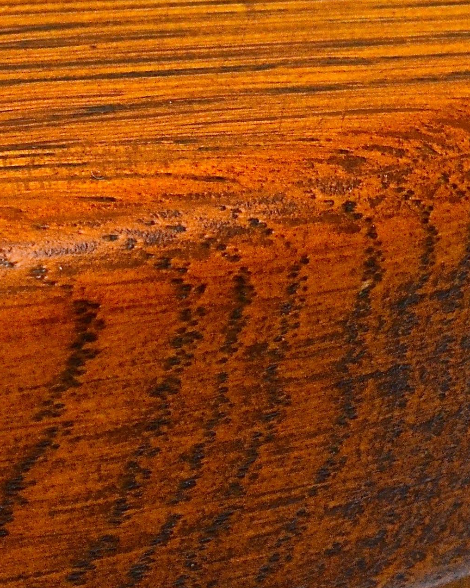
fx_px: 5213
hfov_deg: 5.2
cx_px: 31
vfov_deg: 6.4
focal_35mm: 300
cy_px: 61
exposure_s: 1/125
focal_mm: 55
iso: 400
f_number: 11
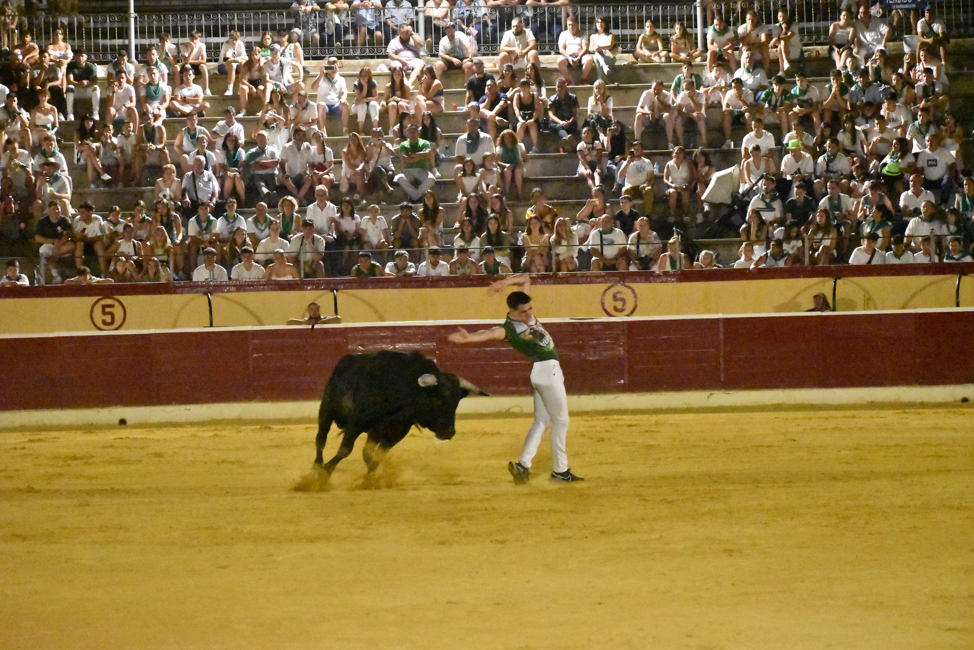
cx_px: 487
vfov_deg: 11.7
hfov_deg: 17.5
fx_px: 3165
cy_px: 325
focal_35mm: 117
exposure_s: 1/500
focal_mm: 78
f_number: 5.6
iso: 25600
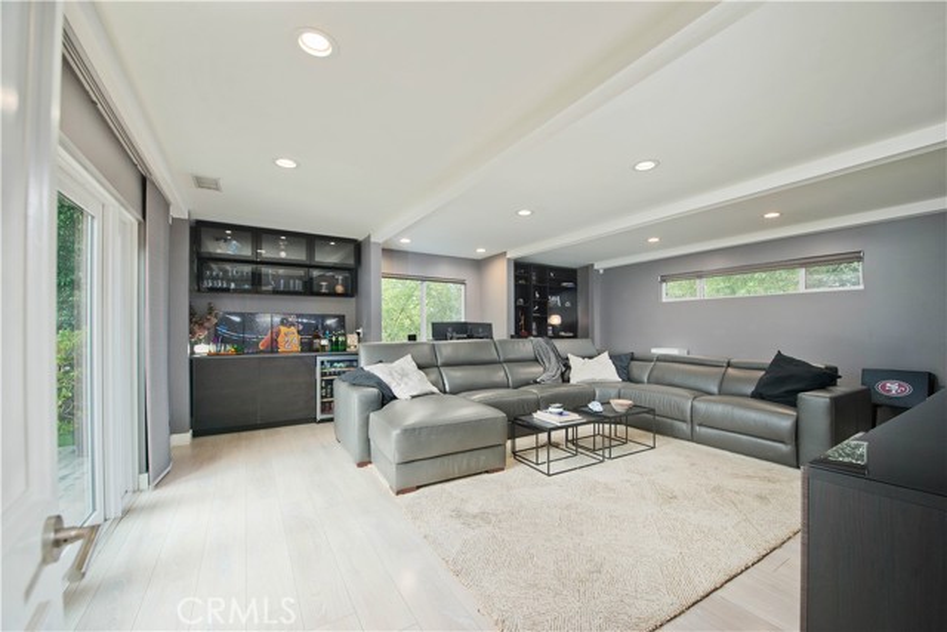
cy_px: 316
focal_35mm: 14
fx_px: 368
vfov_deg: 81.2
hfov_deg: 104.2
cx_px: 474
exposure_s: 1/125
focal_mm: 14
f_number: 5.6
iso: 400
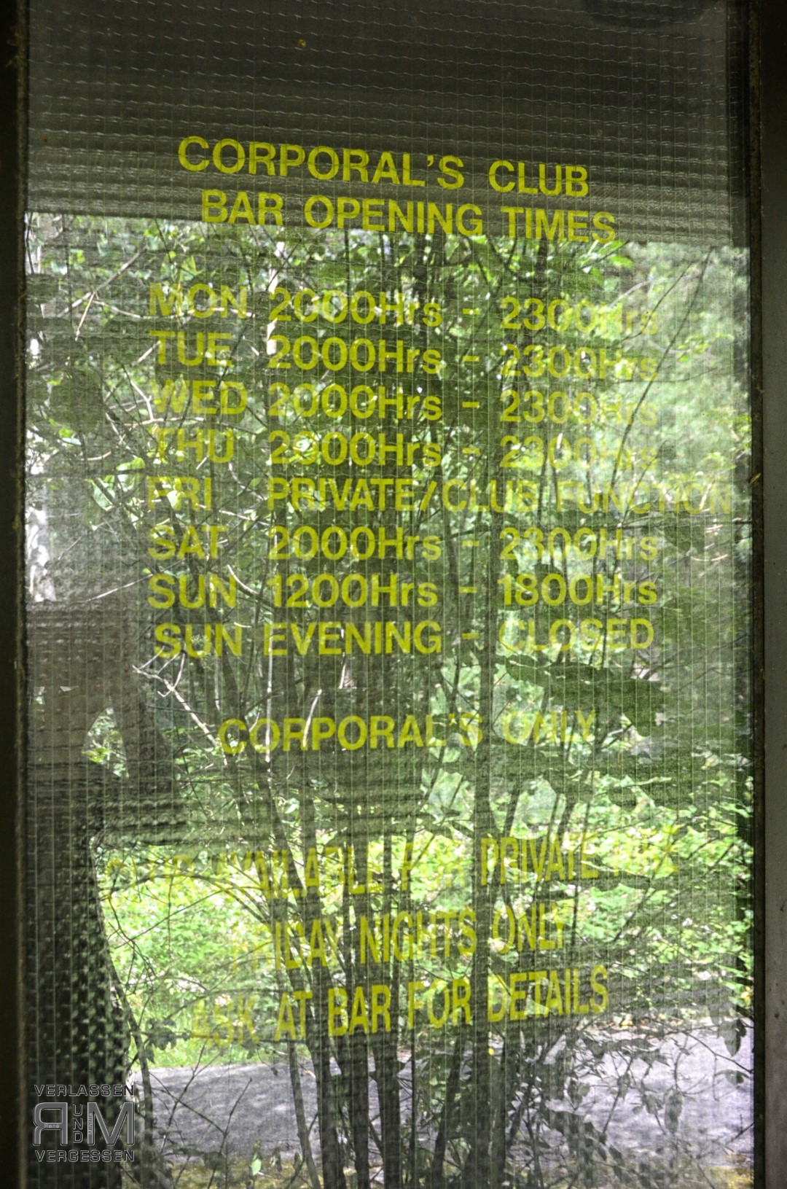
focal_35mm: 39
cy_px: 594
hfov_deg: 34.1
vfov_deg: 49.6
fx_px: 1285
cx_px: 394
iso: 1600
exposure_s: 1/160
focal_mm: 26
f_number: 6.3
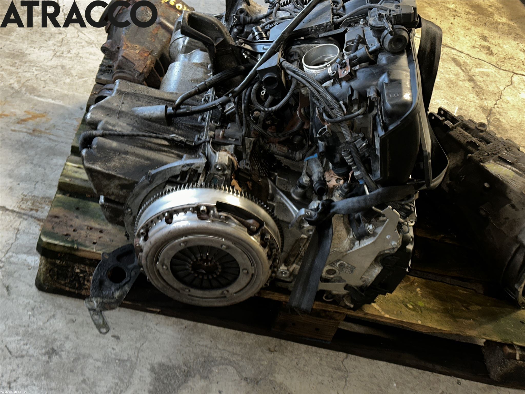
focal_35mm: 48
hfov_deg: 39.7
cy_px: 197
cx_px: 262
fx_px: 728
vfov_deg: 30.3
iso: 100
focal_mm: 6.86
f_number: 1.78
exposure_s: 1/6
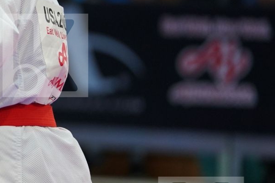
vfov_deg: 2.6
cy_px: 55
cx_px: -110
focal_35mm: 523
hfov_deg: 3.9
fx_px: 3994
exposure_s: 1/1000
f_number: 2.8
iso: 1600
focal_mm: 174
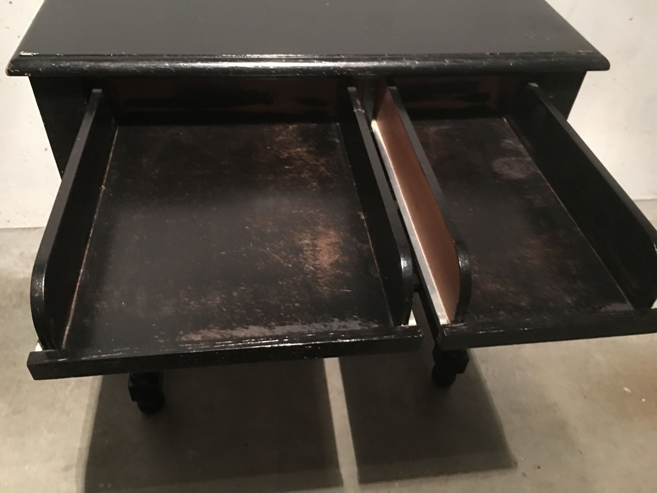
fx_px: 550
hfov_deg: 61.7
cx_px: 328
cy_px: 246
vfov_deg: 48.2
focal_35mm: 29
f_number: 2.2
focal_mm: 4.15
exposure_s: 1/4
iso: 160
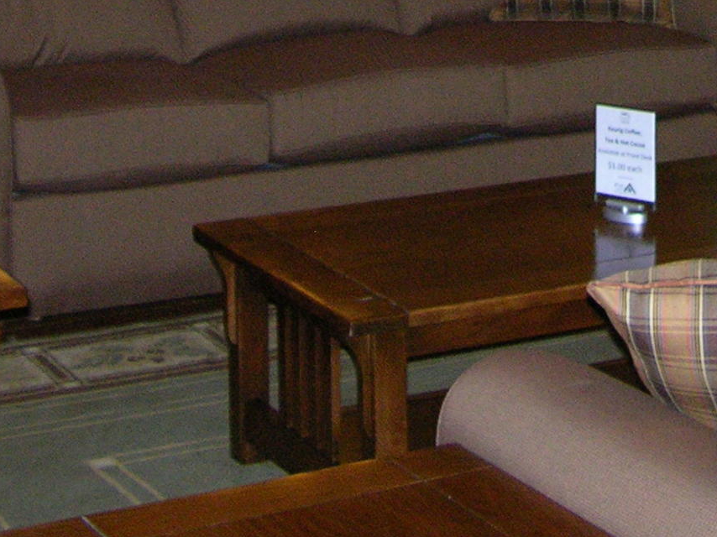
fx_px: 2547
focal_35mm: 123
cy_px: -370
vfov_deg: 11.3
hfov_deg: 15.9
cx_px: 625
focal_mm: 8.9
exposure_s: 1/60.1
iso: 200
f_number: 2.8
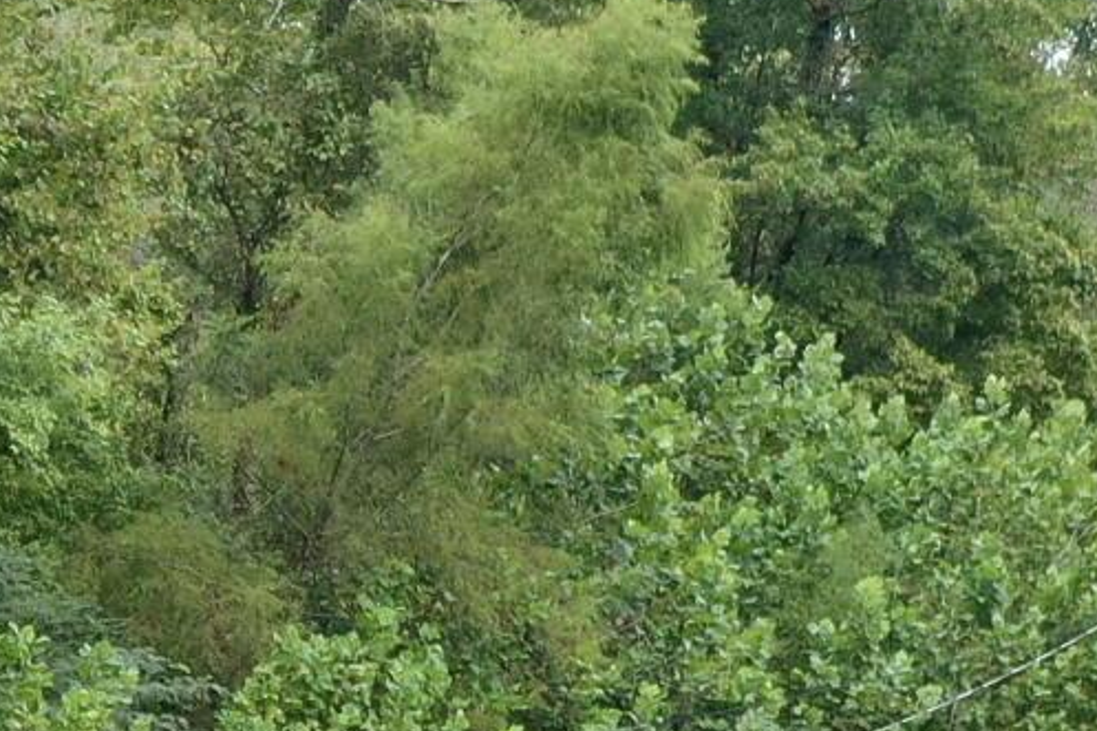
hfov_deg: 11.2
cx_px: -1013
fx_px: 5148
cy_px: 1751
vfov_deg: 7.6
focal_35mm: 169
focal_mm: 10.26
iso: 100
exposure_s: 1/120
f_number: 4
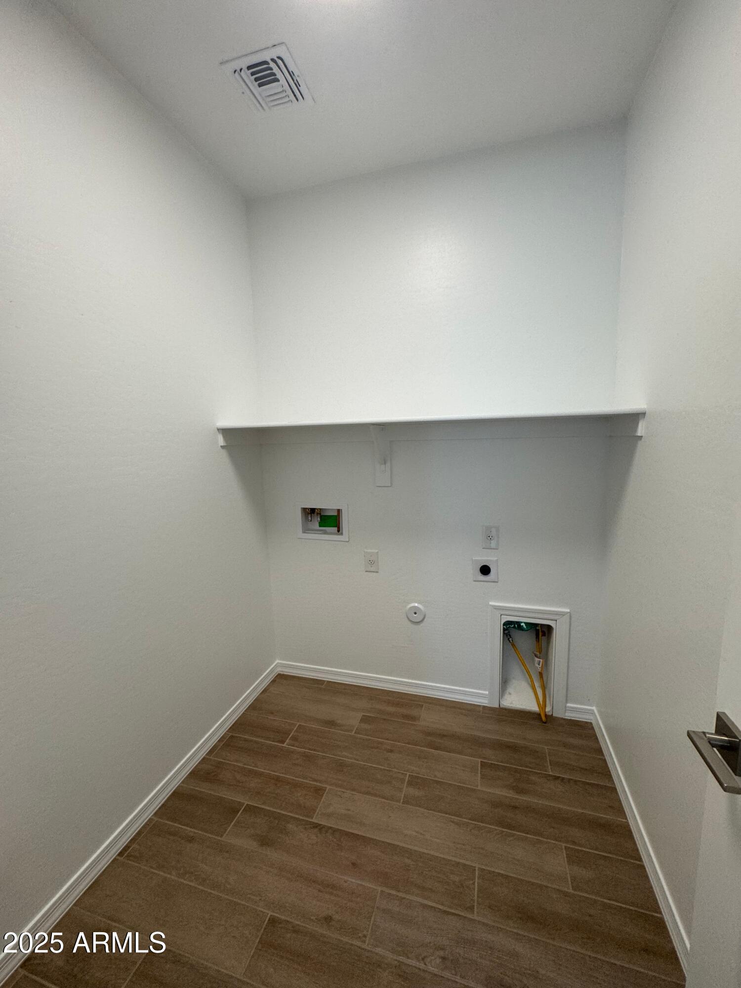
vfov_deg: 102.1
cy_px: 494
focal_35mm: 14
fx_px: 400
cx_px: 370
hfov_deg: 85.7
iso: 125
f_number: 2.2
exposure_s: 1/120
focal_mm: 2.22
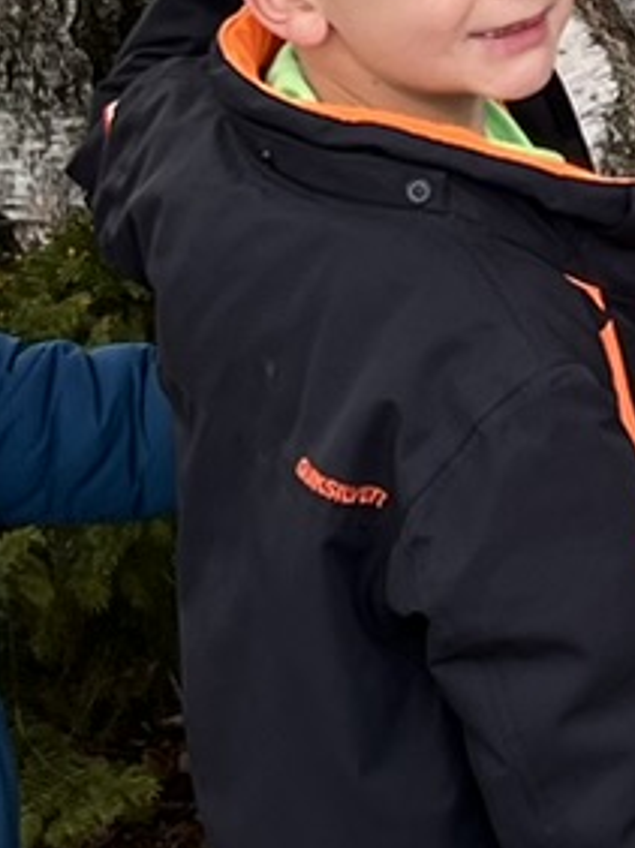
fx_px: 4630
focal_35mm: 189
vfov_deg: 10.4
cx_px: 816
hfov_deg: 7.8
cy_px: -42
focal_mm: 5.7
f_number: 1.5
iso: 32
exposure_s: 1/121
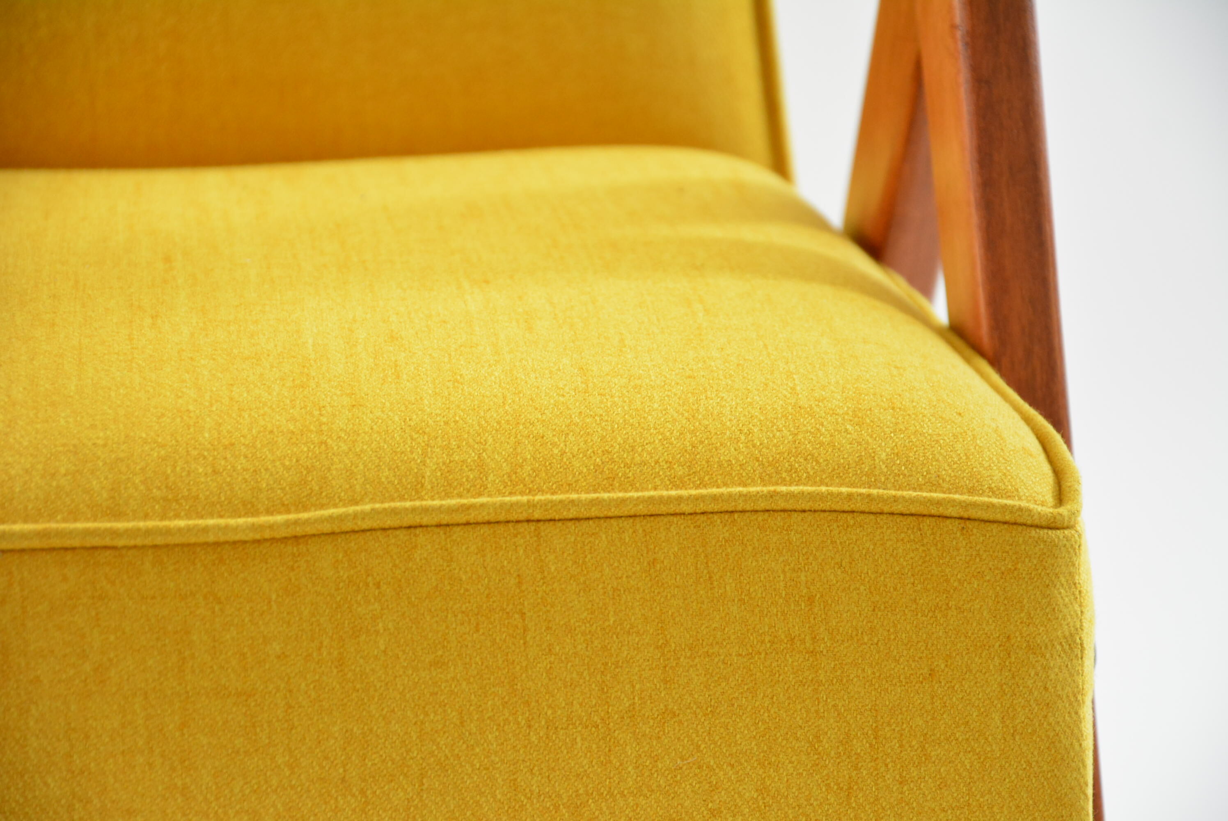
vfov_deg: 8.7
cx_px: 614
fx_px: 5377
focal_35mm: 158
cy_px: 410
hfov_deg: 13.0
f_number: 5.6
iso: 1600
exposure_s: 1/100
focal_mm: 105
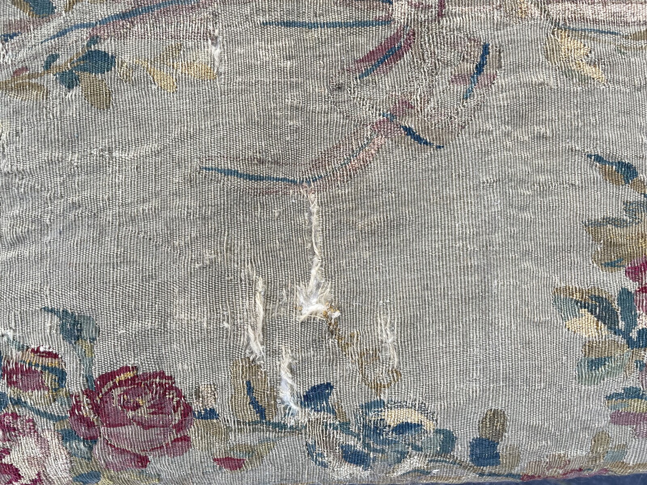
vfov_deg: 53.1
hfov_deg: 67.3
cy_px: 242
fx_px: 486
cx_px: 324
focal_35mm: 26
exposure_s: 1/121
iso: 32
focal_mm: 4.2
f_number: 1.6
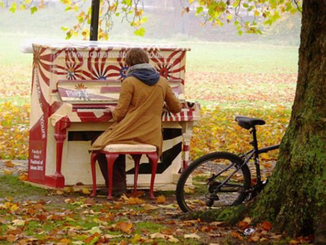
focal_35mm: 314
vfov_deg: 4.7
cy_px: 122
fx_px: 2958
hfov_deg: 6.3
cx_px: 163
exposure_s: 1/60
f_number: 3.7
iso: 400
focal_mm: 55.8
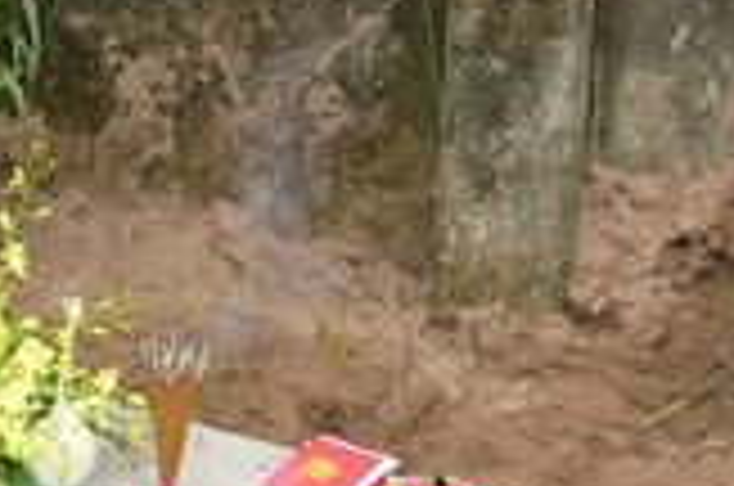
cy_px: -130
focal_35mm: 96
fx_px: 1953
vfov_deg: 13.7
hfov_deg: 20.6
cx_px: 9
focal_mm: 24
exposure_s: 1/80
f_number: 6.3
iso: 360
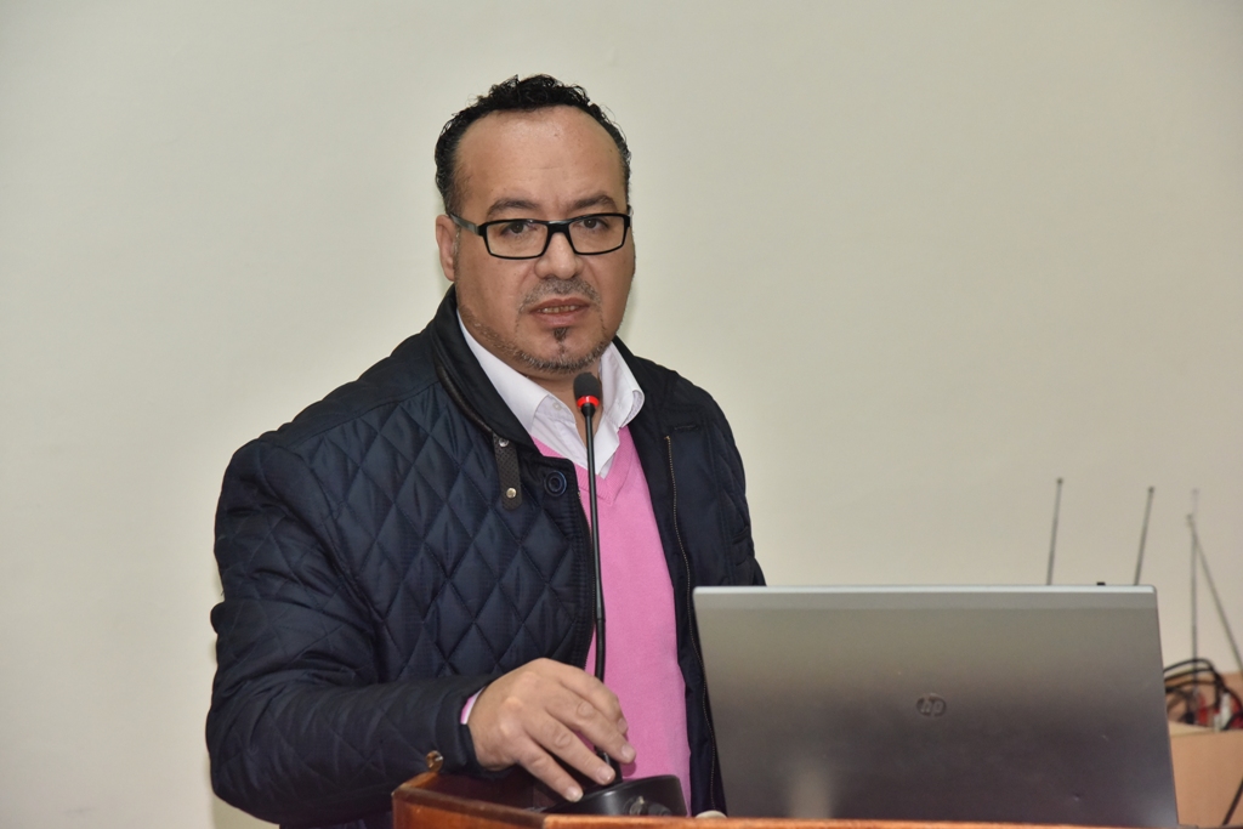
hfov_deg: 18.6
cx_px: 622
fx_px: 3798
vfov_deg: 12.5
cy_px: 414
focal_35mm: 110
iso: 2500
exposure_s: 1/250
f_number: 6.3
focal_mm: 110
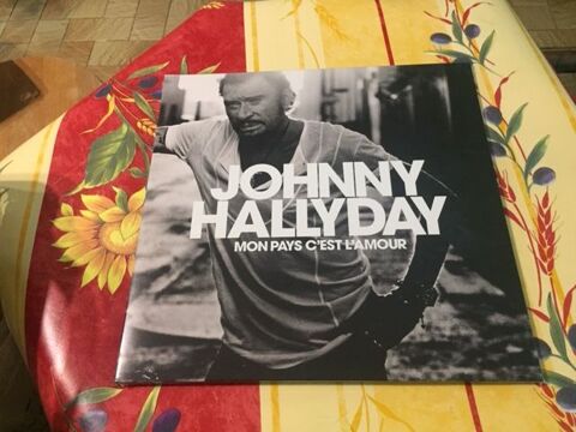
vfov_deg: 48.2
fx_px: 483
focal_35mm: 29
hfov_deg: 61.7
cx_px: 288
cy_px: 216
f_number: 2.2
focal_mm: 4.15
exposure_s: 1/17
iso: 320
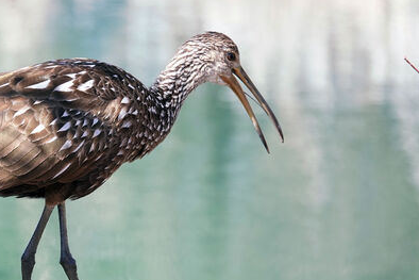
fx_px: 9023
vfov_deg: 1.8
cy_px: 225
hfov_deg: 2.7
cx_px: 97
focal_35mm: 775
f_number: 4
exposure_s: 1/250
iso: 125
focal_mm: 174.93
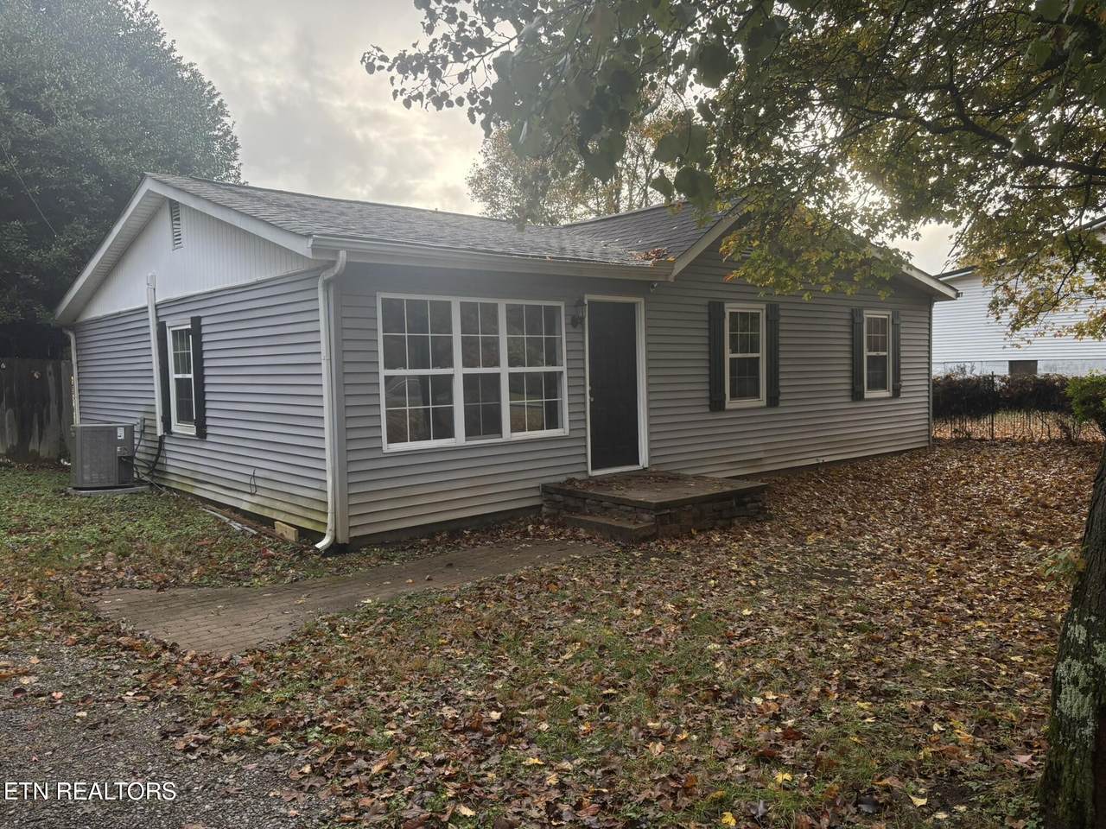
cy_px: 414
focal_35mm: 26
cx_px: 553
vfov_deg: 53.1
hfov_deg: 67.3
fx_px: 831
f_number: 1.6
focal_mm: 5.96
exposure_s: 1/837
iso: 50
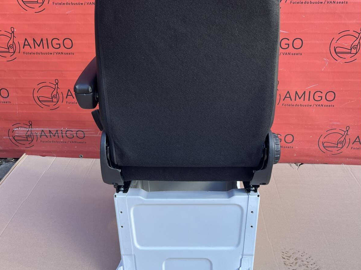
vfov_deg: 39.9
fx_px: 365
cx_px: 181
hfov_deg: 52.6
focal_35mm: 35
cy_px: 78
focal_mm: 5.1
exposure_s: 1/122
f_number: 1.6
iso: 40
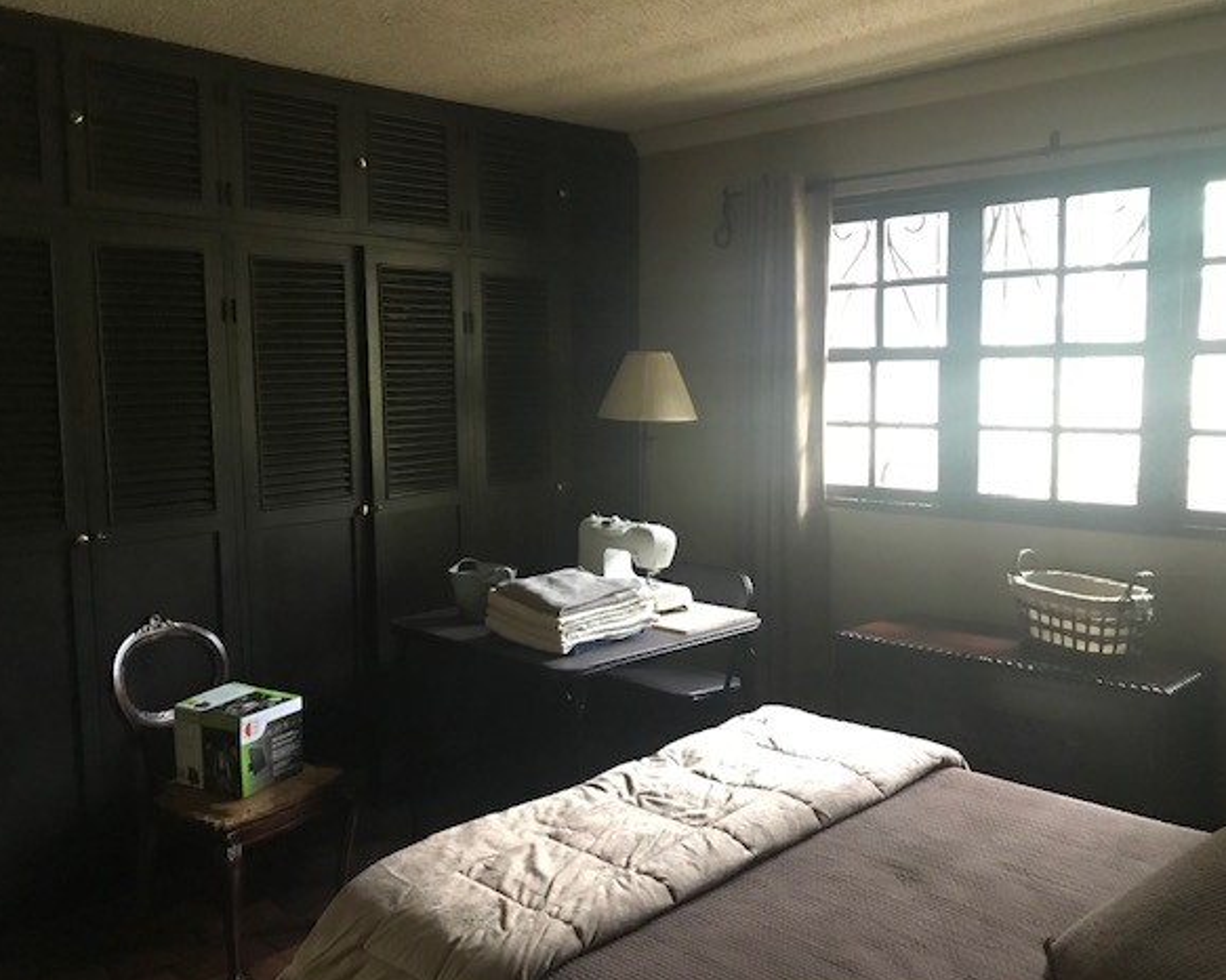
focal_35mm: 30
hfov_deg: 58.7
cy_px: 496
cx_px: 557
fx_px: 1088
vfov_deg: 48.5
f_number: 1.8
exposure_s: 1/6
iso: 100
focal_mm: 3.99
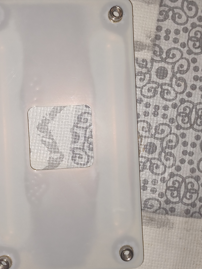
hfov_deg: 32.8
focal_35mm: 44
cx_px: 123
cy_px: 126
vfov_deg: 42.9
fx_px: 342
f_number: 1.8
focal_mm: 4.6
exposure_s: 1/50
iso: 32
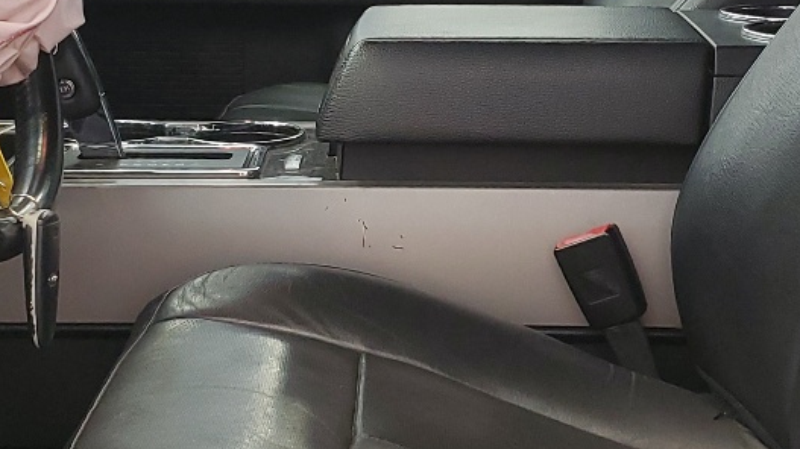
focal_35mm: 86
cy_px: 159
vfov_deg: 14.0
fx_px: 1824
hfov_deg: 24.7
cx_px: 373
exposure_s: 1/60.2
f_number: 1.5
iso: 84
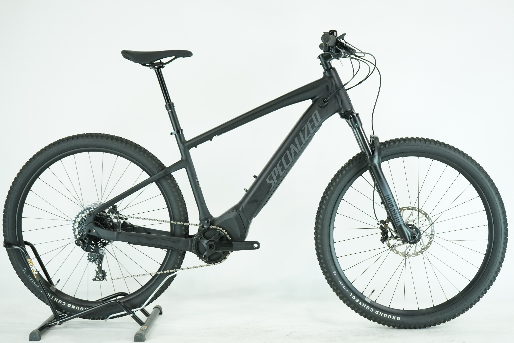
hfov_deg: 35.1
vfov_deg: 23.8
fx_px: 814
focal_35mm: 57
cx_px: 257
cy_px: 172
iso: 1600
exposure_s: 1/200
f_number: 5
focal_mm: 57
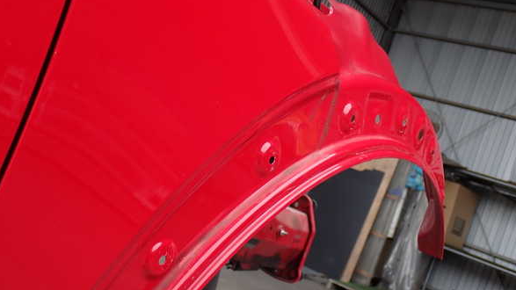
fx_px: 670
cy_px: 123
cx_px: 261
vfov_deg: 24.4
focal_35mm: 49
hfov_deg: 42.1
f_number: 2.9
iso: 100
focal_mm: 7.84
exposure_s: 1/125
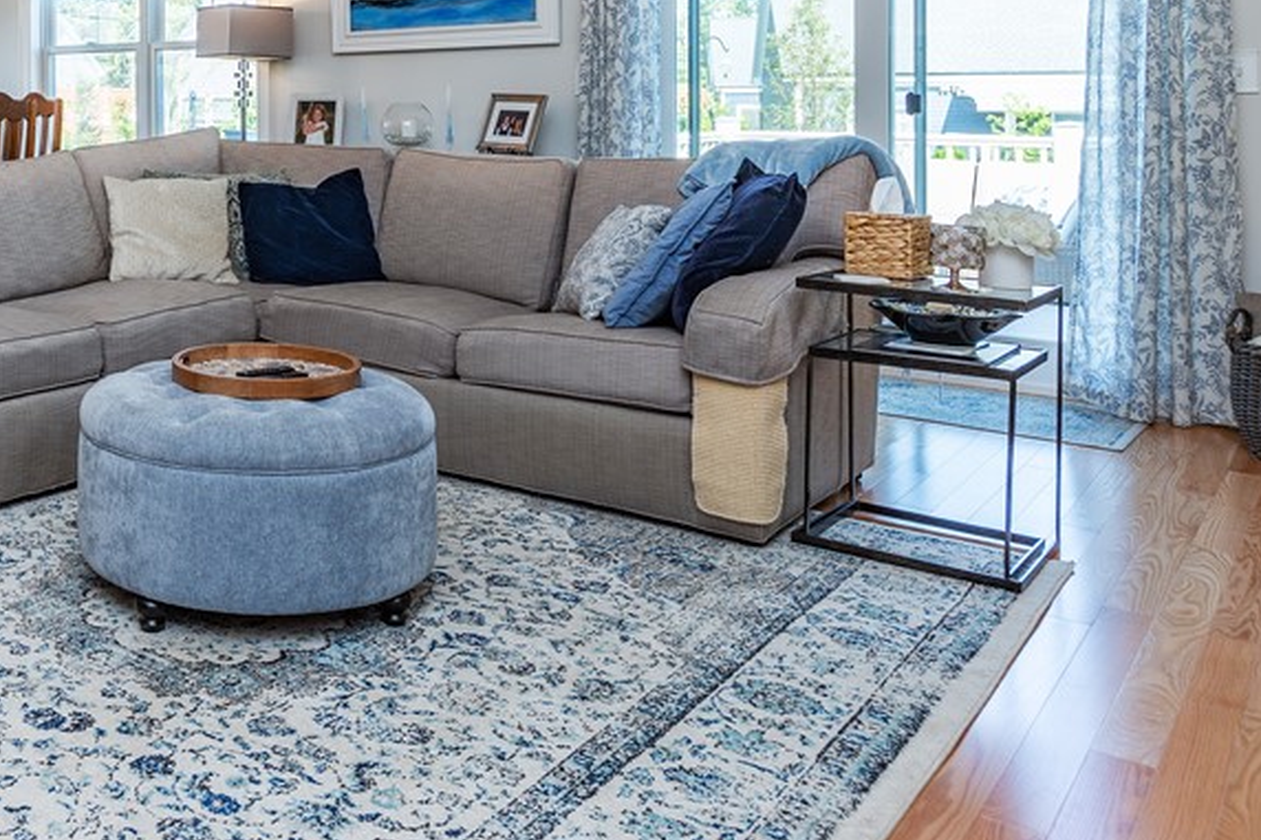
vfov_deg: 33.4
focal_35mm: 38
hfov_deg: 45.7
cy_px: 101
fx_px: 1331
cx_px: 117
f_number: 6.3
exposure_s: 1/20
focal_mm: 20
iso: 100
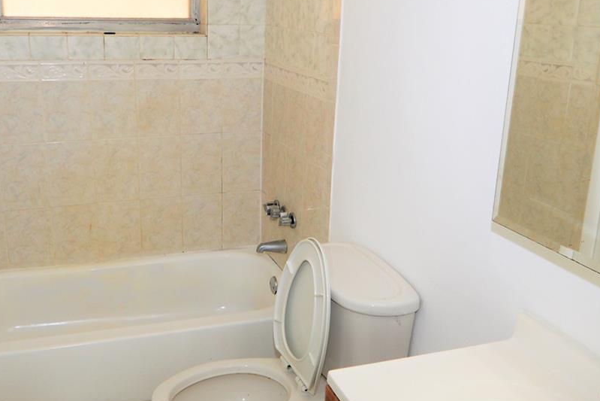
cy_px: 196
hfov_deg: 52.7
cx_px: 236
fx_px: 600
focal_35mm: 36
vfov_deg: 36.9
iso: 250
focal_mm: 12
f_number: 5.6
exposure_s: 1/125
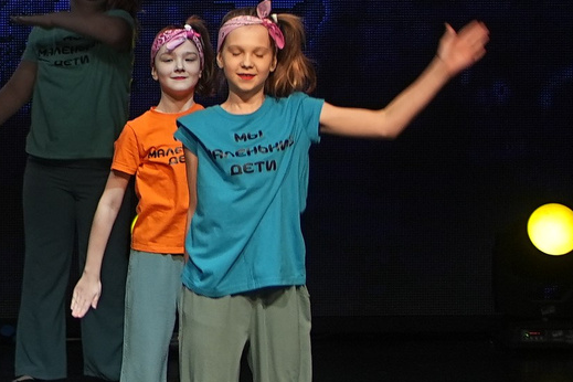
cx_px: -771
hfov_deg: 4.5
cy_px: -241
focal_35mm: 444
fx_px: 7066
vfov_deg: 3.1
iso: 640
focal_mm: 90
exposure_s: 1/200
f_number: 2.8
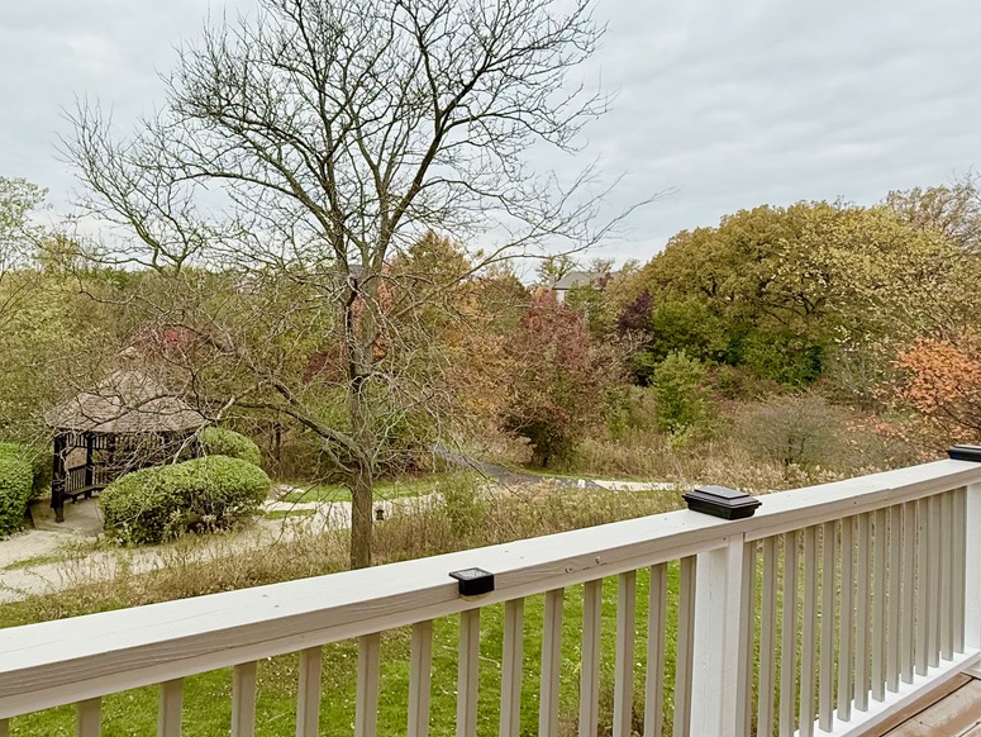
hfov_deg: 64.8
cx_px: 297
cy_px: 298
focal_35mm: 26
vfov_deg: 52.8
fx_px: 737
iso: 50
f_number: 2.2
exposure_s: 1/955
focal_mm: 2.22
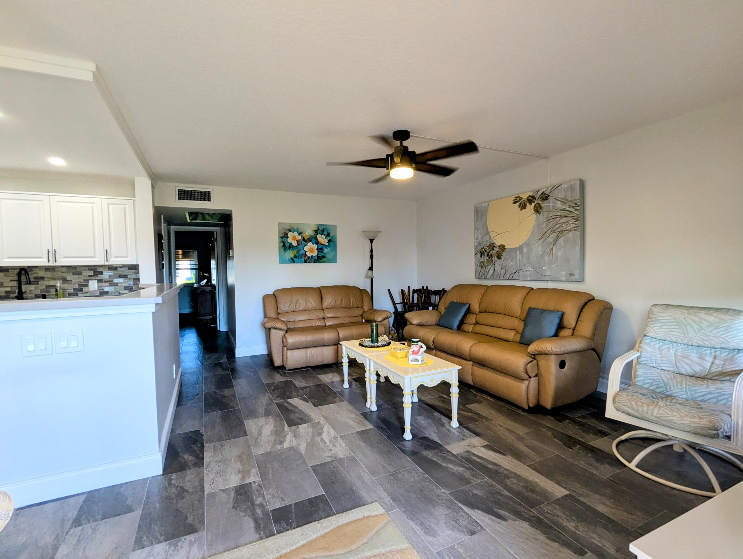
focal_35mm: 16
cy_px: 280
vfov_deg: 78.2
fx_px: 344
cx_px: 372
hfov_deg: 94.4
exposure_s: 1/30
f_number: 2.2
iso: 58
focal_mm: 2.35
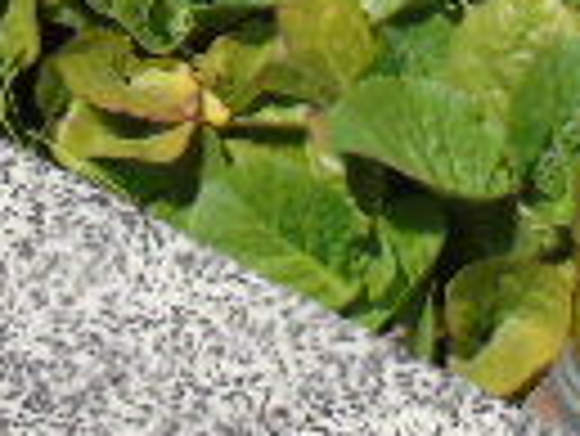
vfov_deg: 10.6
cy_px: -526
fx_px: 2080
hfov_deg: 15.6
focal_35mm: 124
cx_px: 0
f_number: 3.4
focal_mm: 4.4
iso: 80
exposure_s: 1/1000
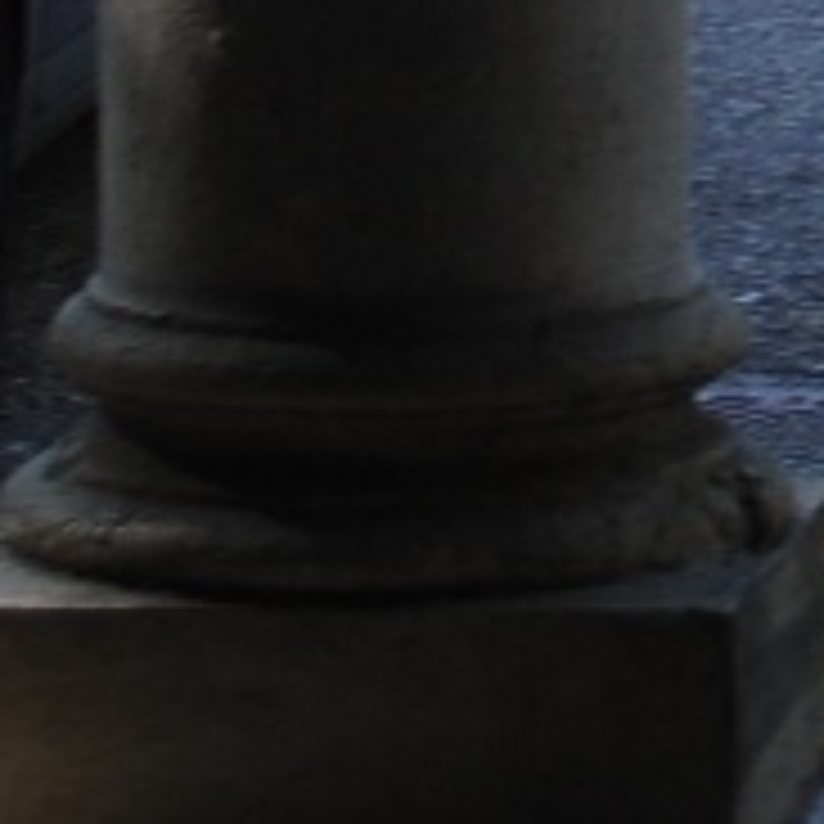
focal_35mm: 405
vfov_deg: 4.2
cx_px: 2184
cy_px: -1765
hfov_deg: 4.2
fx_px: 10907
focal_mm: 30
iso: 100
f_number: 5.6
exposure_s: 1/125
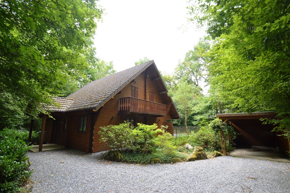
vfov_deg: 72.0
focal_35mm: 16
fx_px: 133
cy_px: 96
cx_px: 145
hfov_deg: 95.0
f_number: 5.6
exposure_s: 1/125
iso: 400
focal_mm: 11
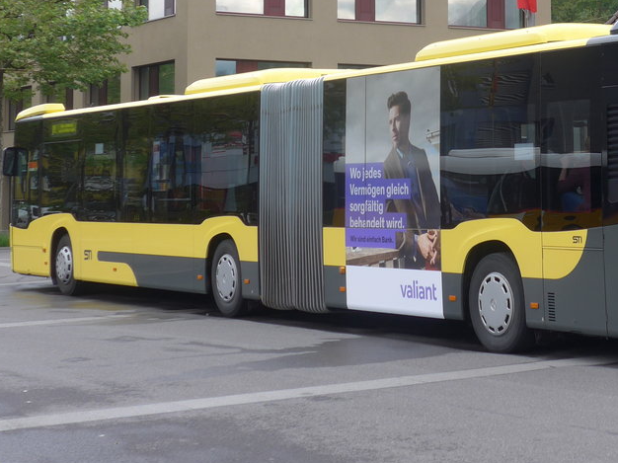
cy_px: 51
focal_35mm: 94
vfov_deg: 15.5
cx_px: 502
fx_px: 1678
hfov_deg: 20.6
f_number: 3.2
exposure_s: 1/160
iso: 80
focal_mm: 10.1
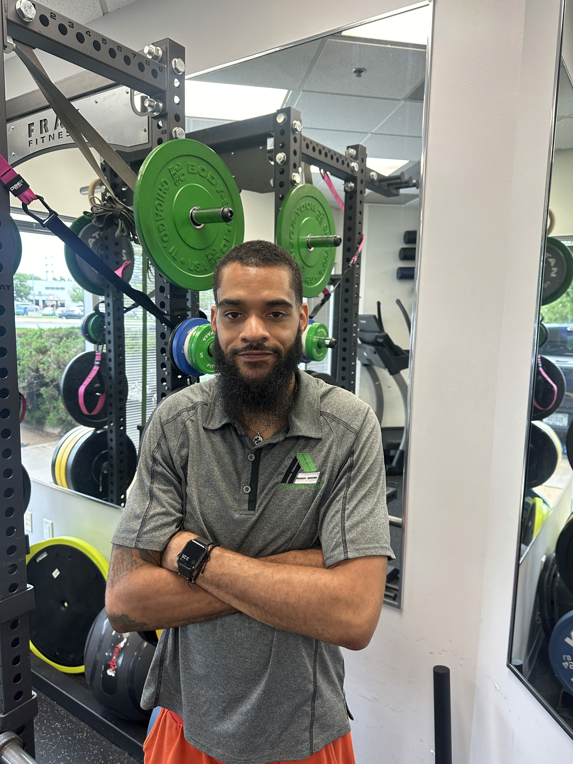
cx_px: 286
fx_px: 530
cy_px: 382
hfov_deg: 56.8
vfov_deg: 71.6
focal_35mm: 24
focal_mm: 6.86
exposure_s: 1/60
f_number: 1.78
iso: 160
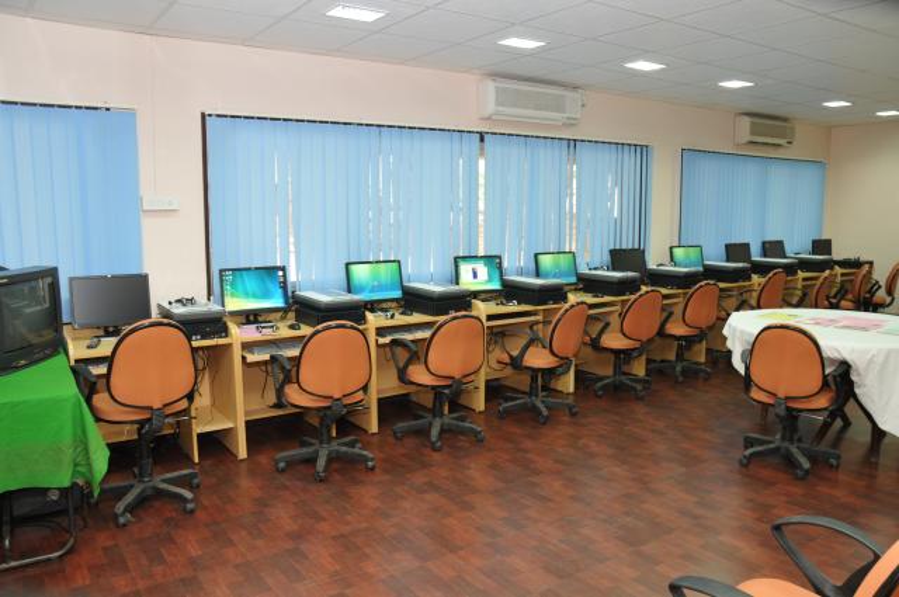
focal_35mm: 27
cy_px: 298
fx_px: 673
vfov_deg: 47.8
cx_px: 450
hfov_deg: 67.4
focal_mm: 18
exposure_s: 1/10
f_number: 5.6
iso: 400
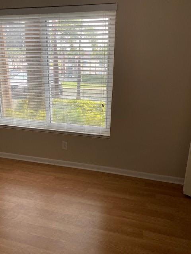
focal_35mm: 26
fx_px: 191
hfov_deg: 53.1
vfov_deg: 67.3
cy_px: 127
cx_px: 96
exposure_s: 1/120
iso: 100
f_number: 1.8
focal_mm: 4.25
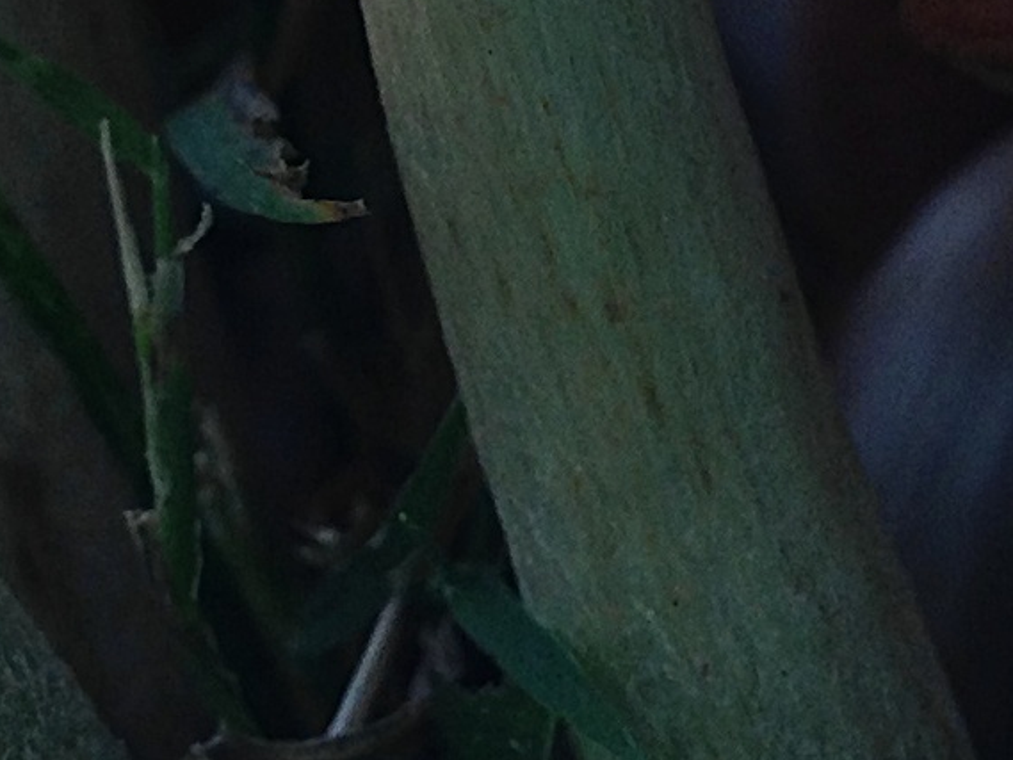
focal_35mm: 145
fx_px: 4244
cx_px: 536
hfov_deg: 13.6
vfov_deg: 10.2
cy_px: -6
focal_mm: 4.13
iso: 50
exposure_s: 1/200
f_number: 2.4
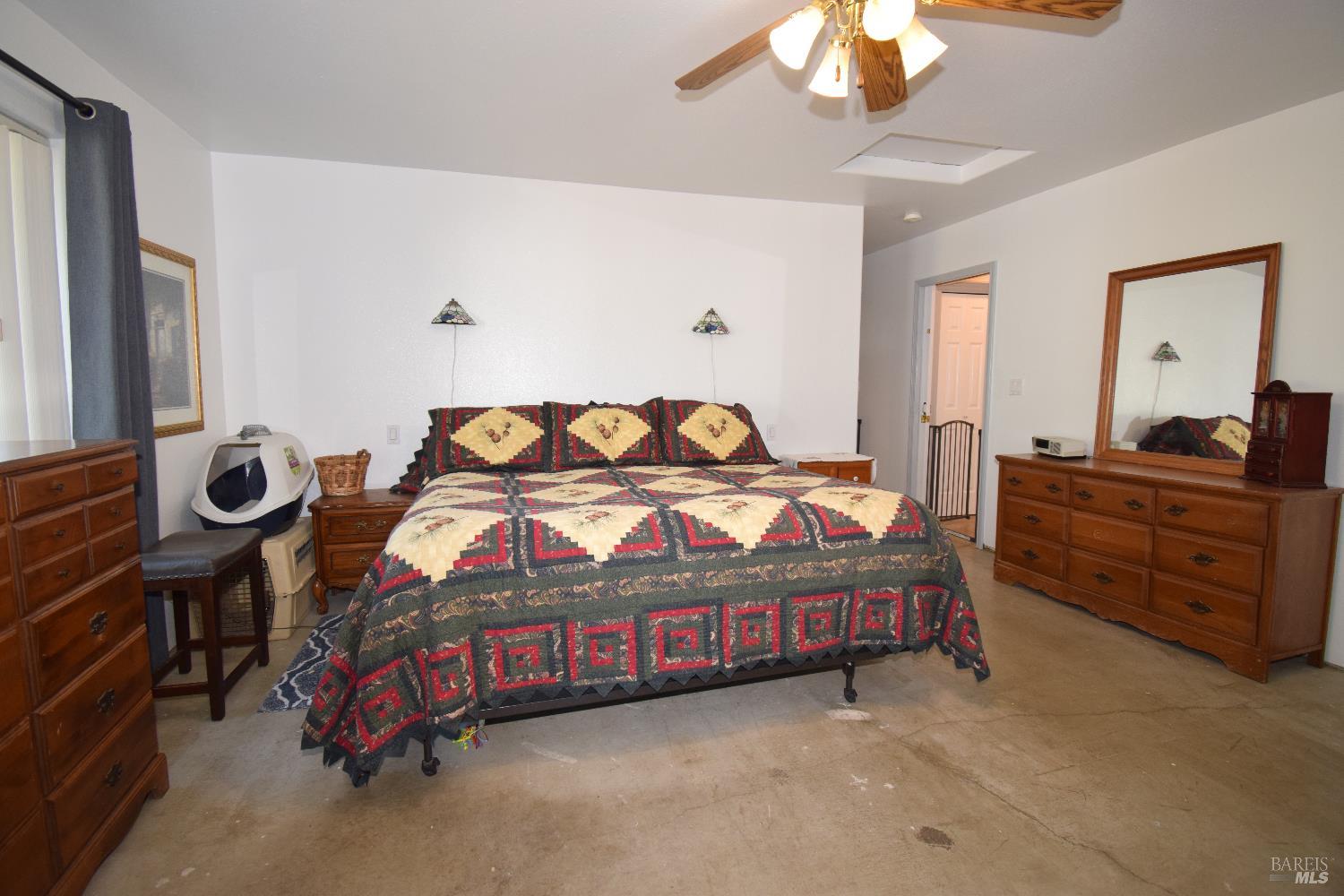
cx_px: 672
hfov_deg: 100.4
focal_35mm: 15
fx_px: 560
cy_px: 448
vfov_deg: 77.3
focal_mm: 10
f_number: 5
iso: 800
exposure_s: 1/100
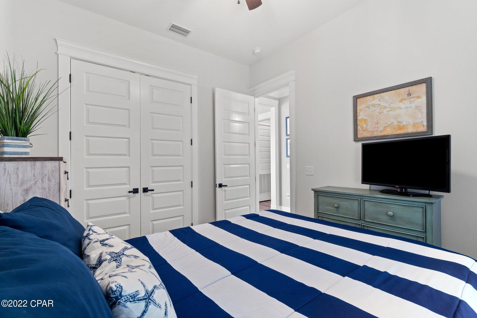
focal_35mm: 15
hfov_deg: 100.4
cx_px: 238
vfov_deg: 77.3
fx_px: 199
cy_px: 159
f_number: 8
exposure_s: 1.3
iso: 800
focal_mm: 10
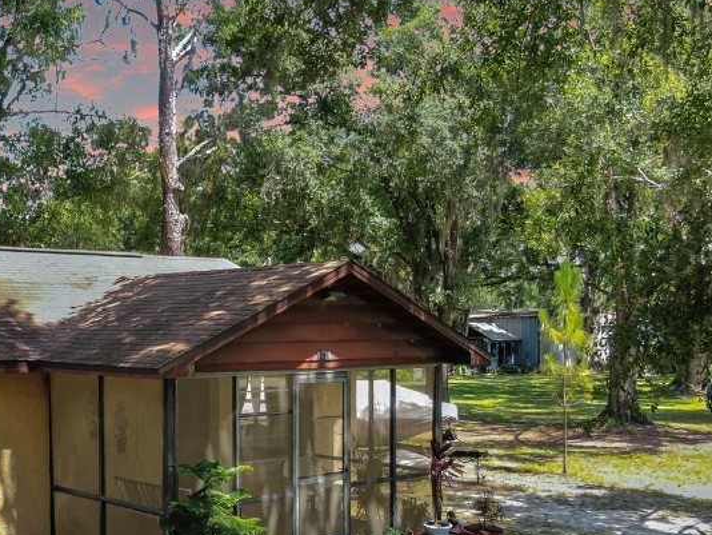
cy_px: 370
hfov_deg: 40.1
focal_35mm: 46
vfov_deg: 31.2
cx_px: 179
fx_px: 947
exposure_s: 1/160
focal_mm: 4.39
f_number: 2.8
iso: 100
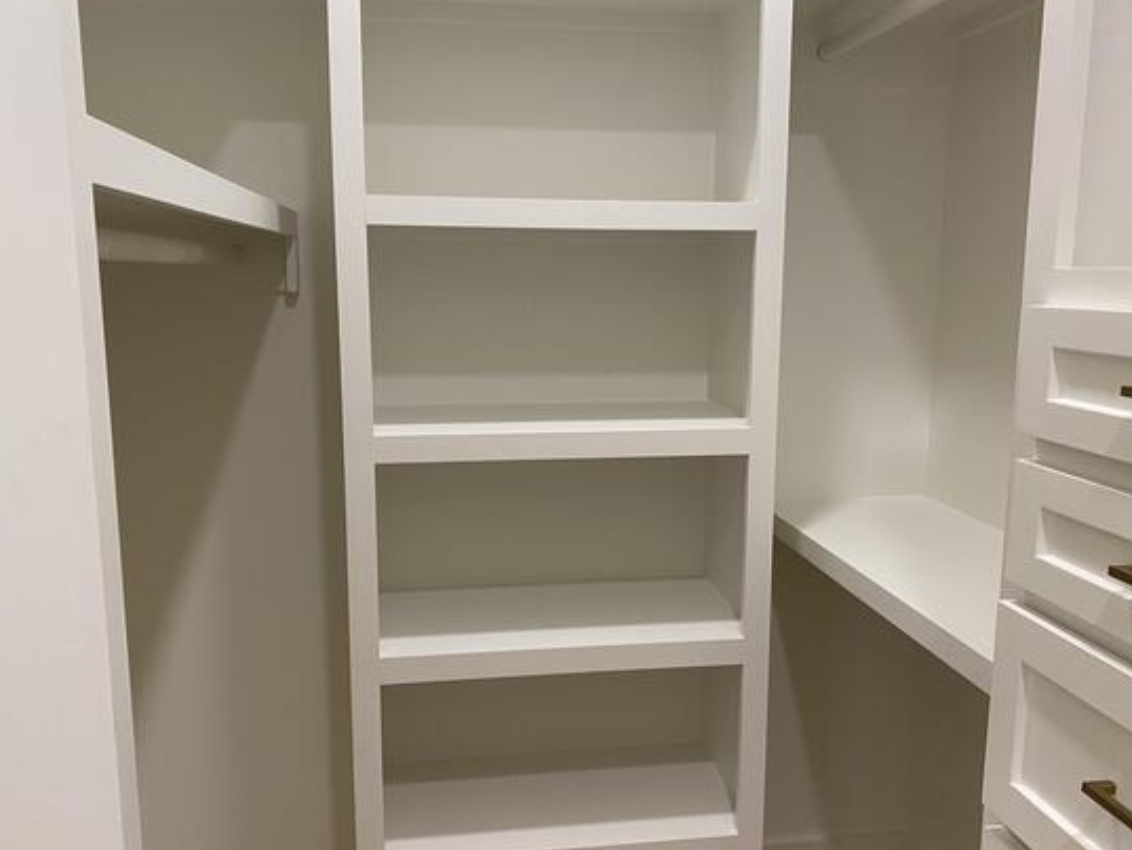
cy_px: 449
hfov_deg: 58.3
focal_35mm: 31
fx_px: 1014
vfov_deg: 45.4
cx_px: 586
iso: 100
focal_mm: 4.25
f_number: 1.8
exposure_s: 1/60
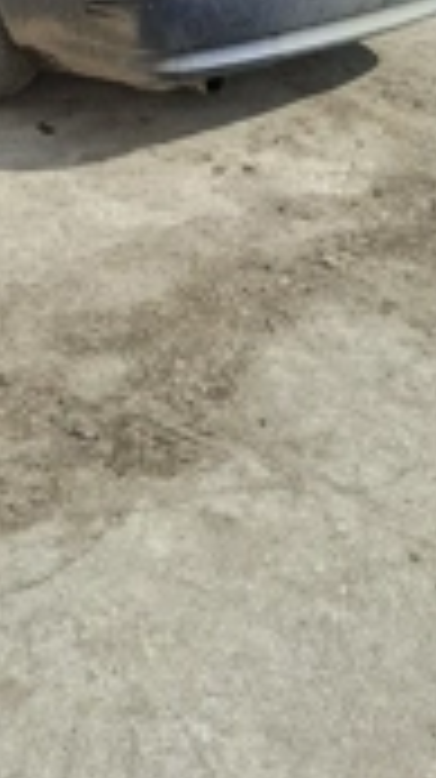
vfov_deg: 33.0
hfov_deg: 20.3
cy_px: -4
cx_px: 54
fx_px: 1195
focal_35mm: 58
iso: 50
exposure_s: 1/1250
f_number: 1.8
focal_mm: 5.54
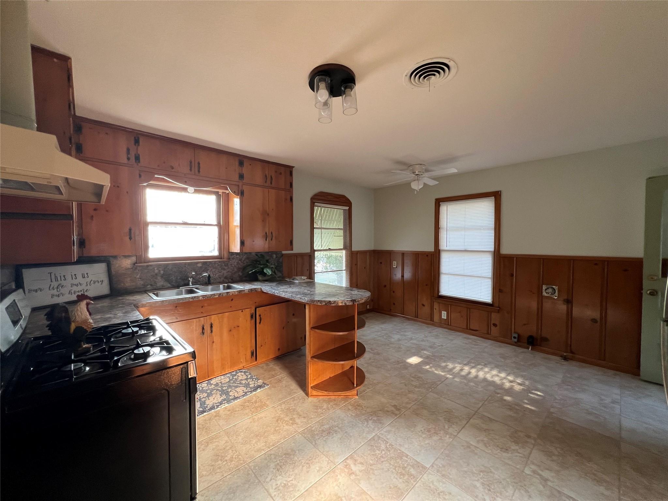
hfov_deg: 106.2
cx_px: 334
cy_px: 250
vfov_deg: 89.9
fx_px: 251
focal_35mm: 13
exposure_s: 1/99
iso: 200
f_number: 1.8
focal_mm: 1.57
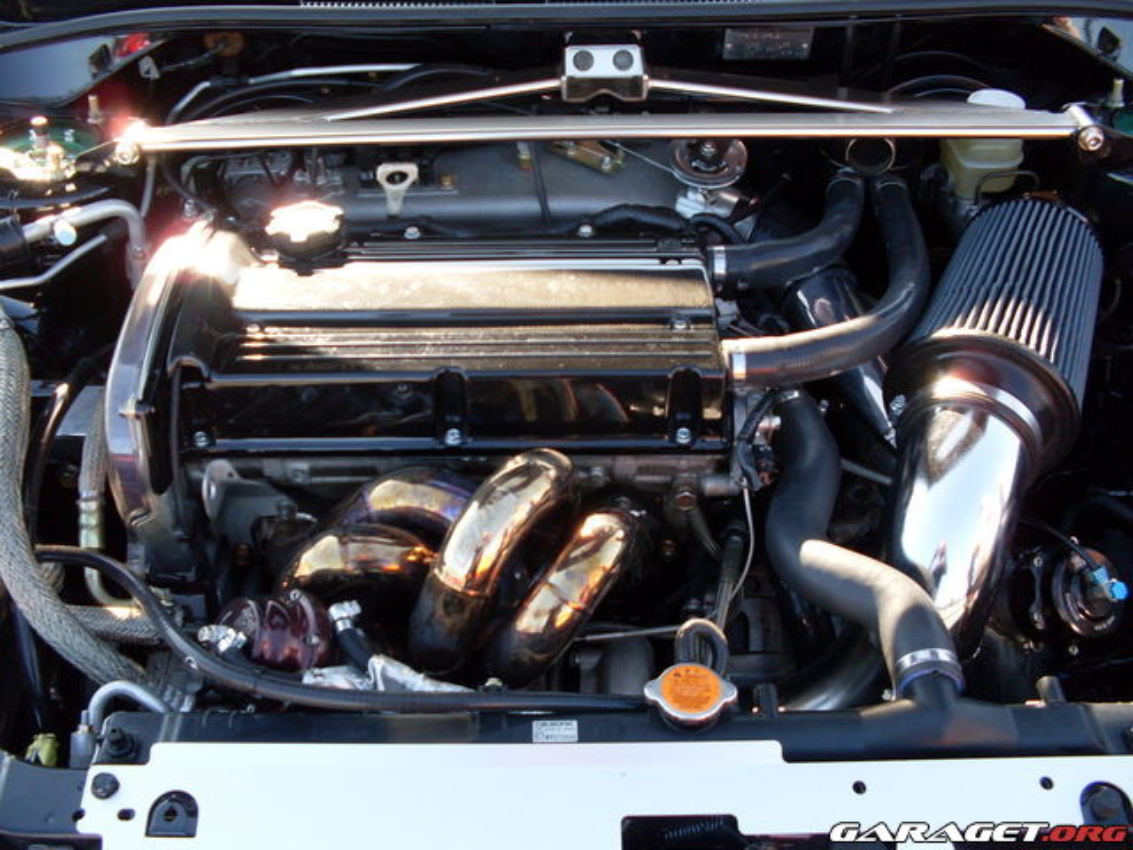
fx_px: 1244
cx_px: 566
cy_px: 425
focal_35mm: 38
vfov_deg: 37.7
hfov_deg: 49.0
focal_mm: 6.3
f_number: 2.8
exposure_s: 1/125
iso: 80
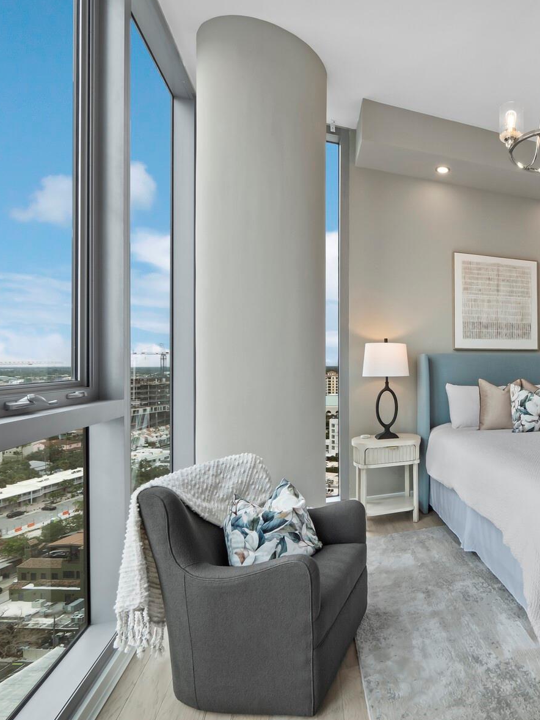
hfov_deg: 59.1
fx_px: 395
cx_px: 481
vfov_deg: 84.7
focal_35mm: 19
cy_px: 362
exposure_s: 1/10
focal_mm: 7
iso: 320
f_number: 11
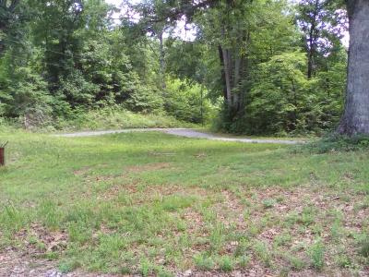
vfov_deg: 40.7
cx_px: 184
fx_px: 373
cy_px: 138
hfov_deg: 52.6
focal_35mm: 35
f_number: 2.8
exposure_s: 1/100
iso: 92
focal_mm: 2.9
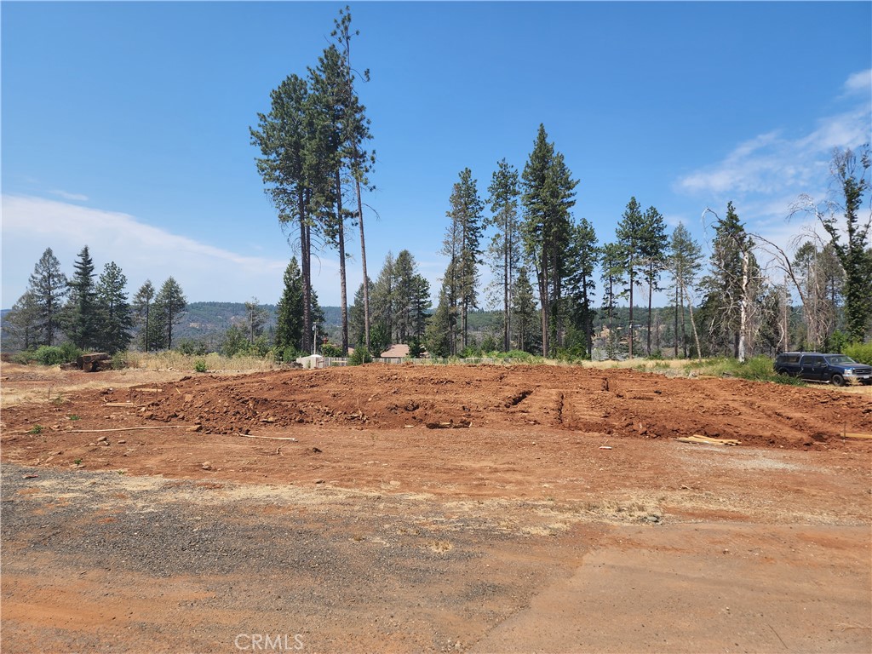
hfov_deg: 73.9
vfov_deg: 58.9
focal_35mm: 23
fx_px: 579
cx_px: 436
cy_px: 327
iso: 12
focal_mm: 6.4
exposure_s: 1/937
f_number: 1.8
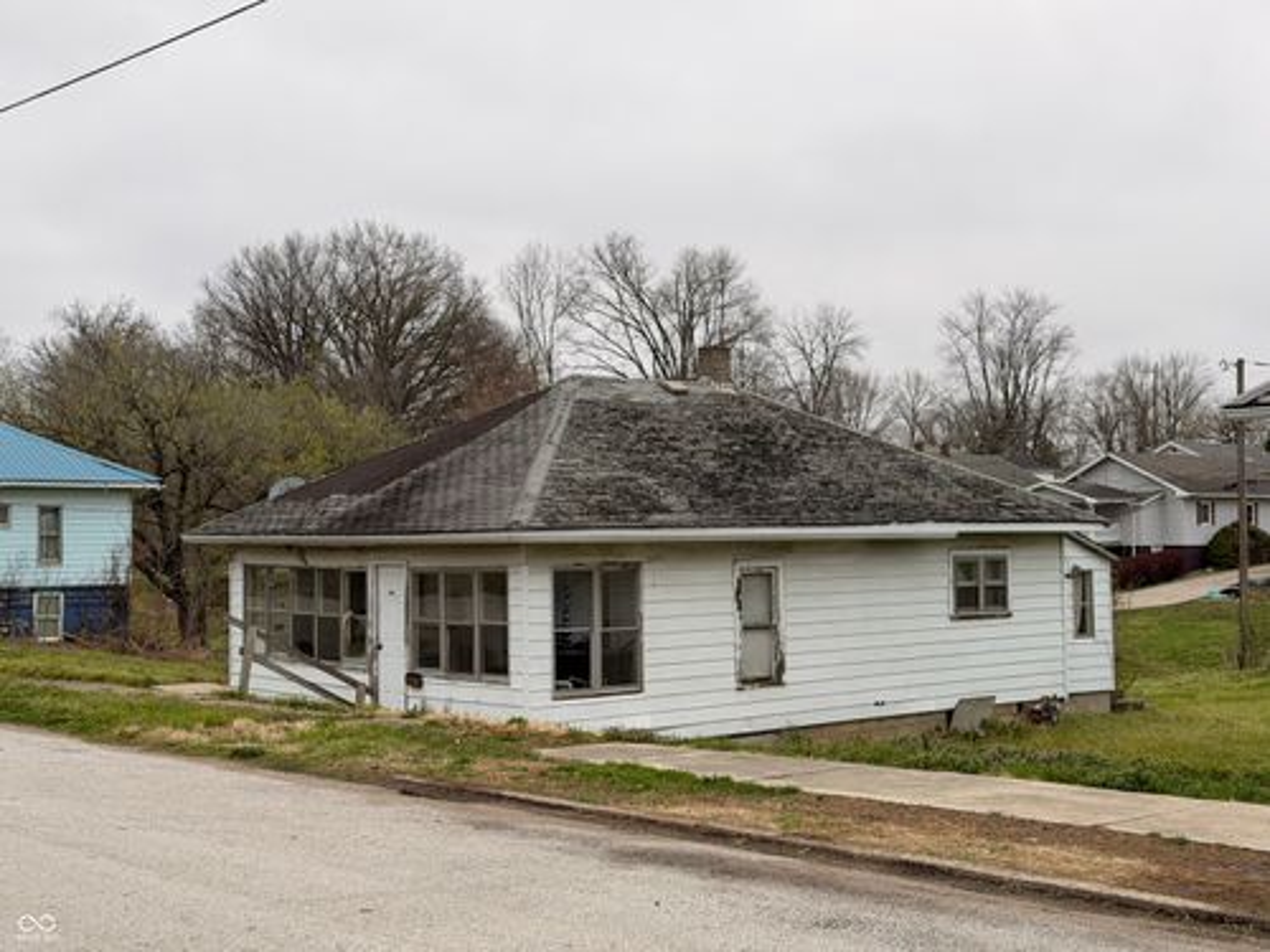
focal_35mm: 48
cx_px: 635
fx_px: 1761
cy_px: 476
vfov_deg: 30.3
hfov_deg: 39.7
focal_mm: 6.76
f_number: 1.78
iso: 64
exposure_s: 1/2208
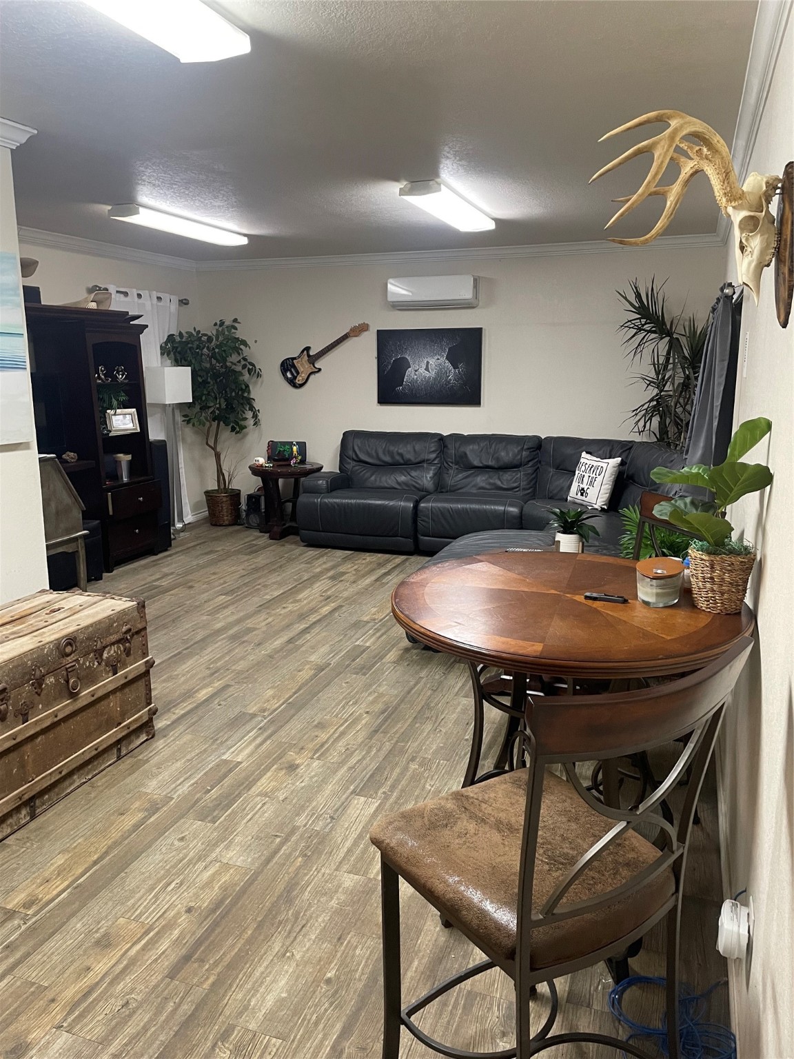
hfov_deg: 53.1
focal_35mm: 26
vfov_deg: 67.3
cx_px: 397
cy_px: 530
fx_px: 795
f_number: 1.6
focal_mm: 4.2
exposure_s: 1/60
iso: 400
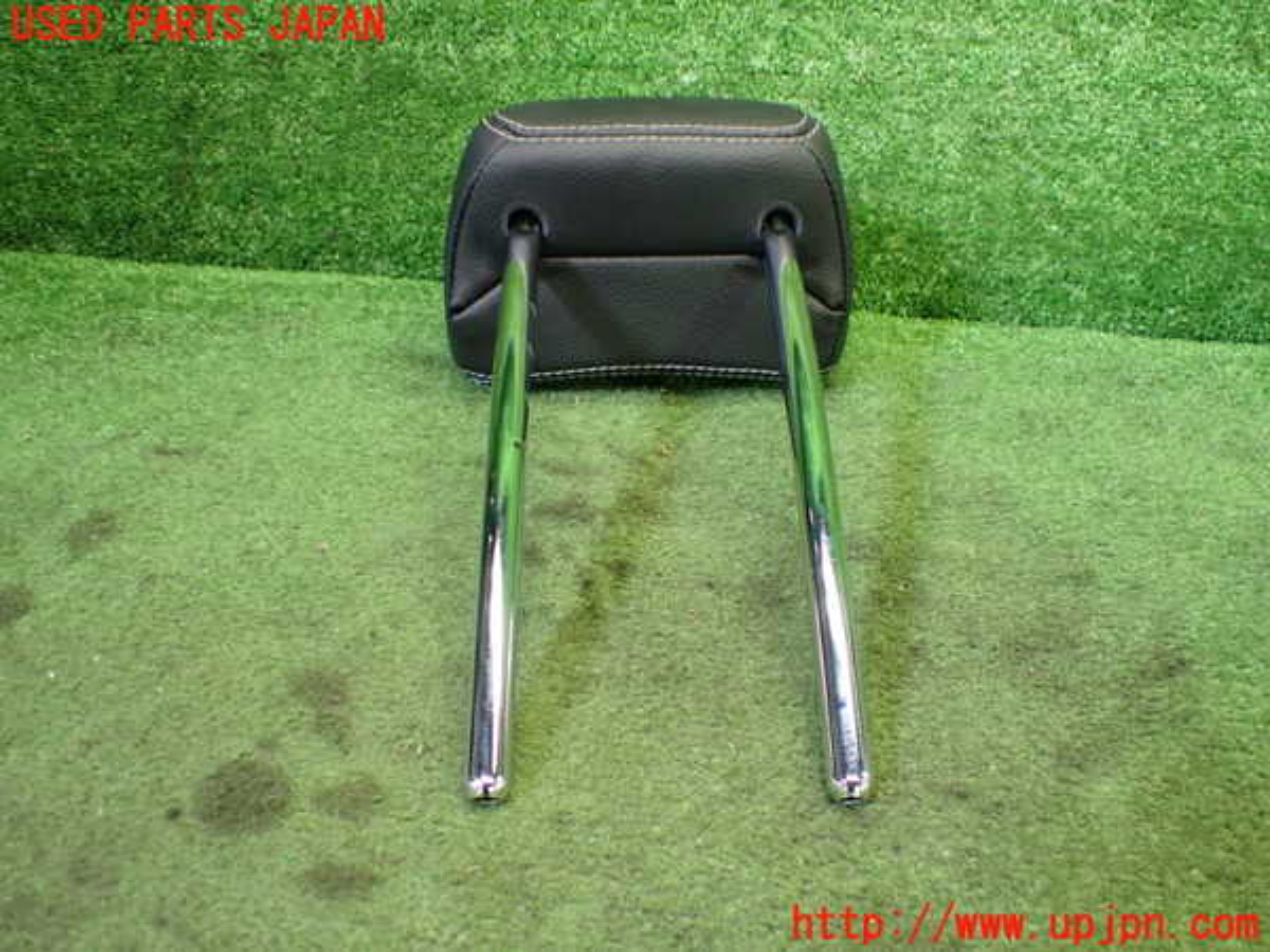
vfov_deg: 46.8
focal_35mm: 30
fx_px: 1101
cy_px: 476
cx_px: 635
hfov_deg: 60.0
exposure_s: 1/80
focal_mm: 5.4
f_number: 2.3
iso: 800
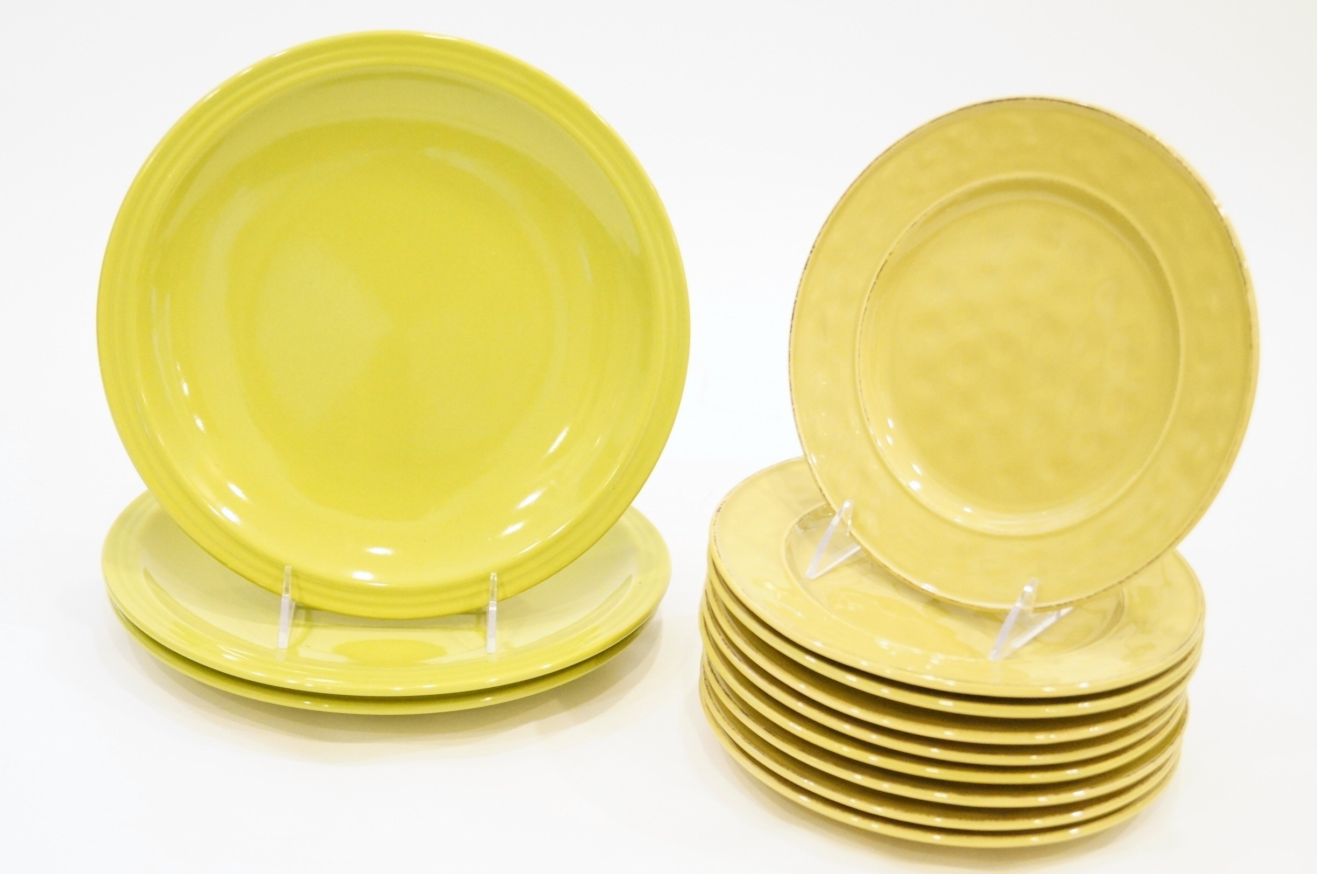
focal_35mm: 52
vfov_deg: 25.7
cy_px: 437
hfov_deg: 37.9
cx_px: 658
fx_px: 1918
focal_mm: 35
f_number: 5
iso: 3200
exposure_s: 1/40
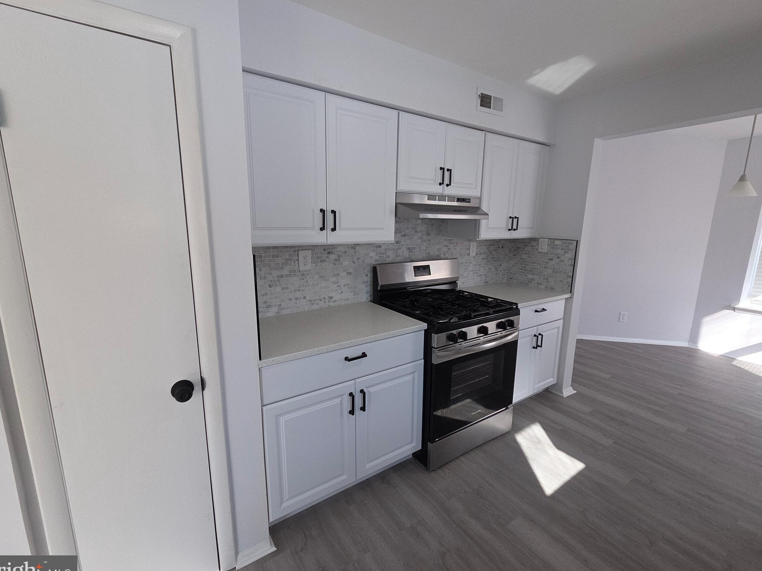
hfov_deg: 102.1
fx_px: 308
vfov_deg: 85.7
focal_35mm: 14
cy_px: 281
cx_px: 387
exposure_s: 1/138
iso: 50
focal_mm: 2.2
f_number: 2.2
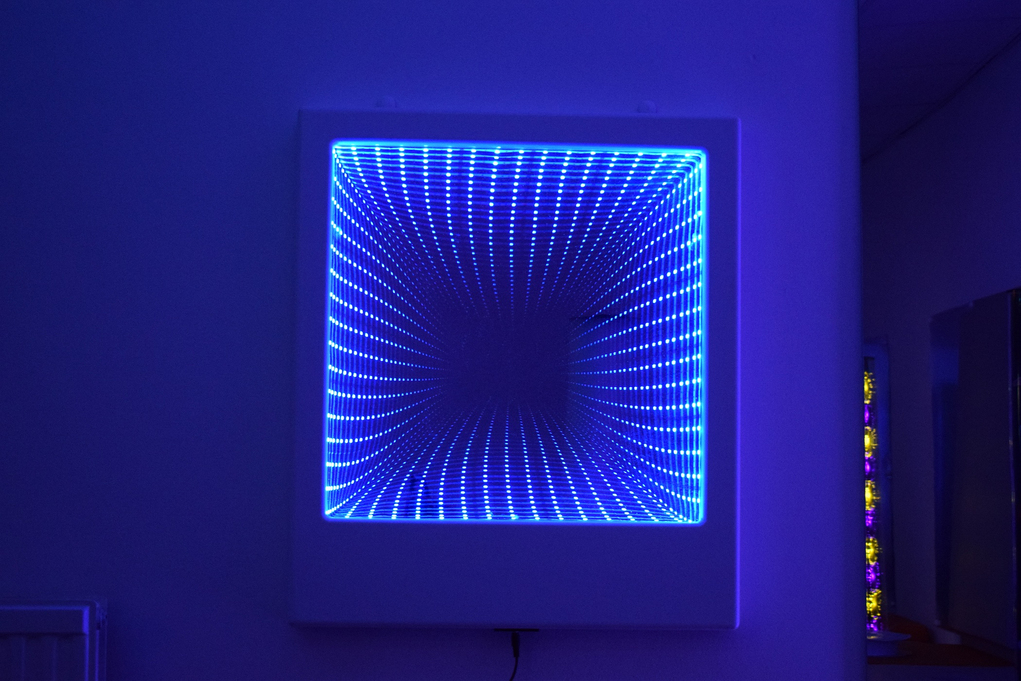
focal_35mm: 63
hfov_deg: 31.9
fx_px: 1787
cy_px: 340
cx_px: 510
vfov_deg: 21.6
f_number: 5
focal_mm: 42
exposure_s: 1/60
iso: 3200
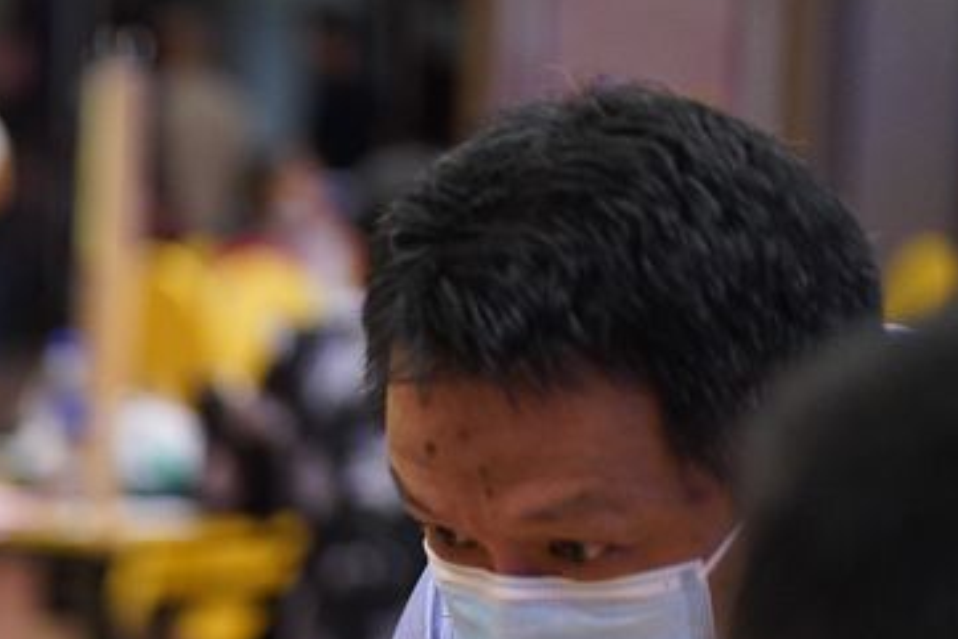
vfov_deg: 8.1
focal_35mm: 166
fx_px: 4419
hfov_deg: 11.7
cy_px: 1050
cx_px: -605
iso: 800
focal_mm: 50
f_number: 1.2
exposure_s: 1/200
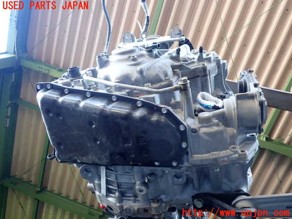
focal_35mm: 30
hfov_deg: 60.0
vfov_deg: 46.8
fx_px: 253
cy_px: 110
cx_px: 146
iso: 200
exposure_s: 1/40
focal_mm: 5.4
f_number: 2.3
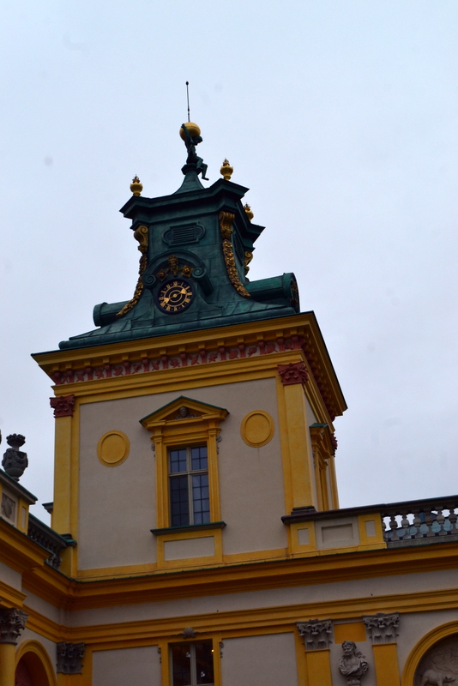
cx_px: 229
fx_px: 1030
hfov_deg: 25.1
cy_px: 343
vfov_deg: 36.9
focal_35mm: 54
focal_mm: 36
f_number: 10
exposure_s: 1/200
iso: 400
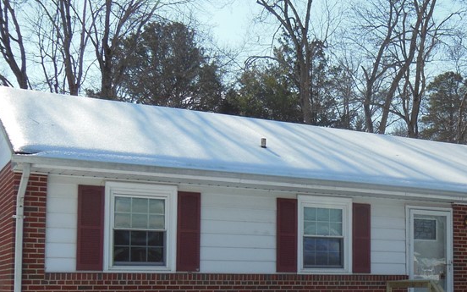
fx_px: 725
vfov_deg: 22.4
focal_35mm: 57
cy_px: 243
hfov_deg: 34.9
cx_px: 349
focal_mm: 5.2
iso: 125
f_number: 3.7
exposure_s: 1/1250
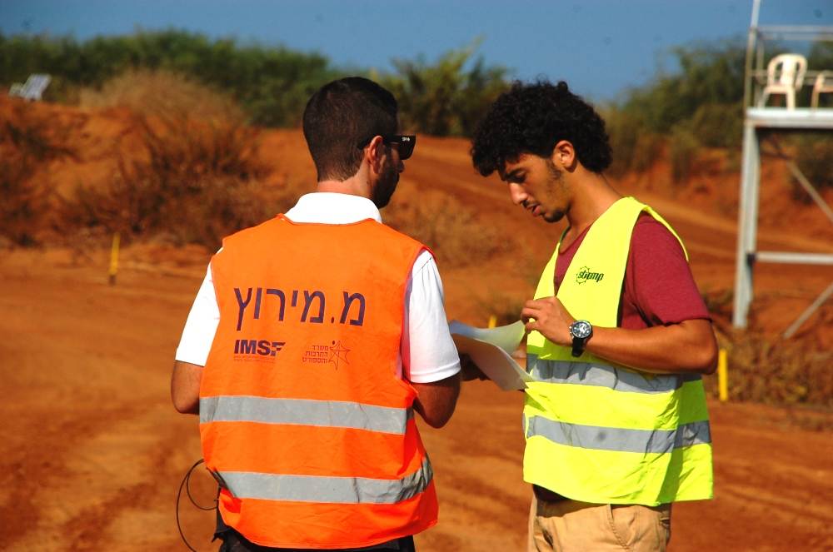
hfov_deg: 10.2
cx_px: 416
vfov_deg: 6.8
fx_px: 4677
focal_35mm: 202
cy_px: 276
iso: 200
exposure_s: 1/1000
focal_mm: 135
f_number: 8
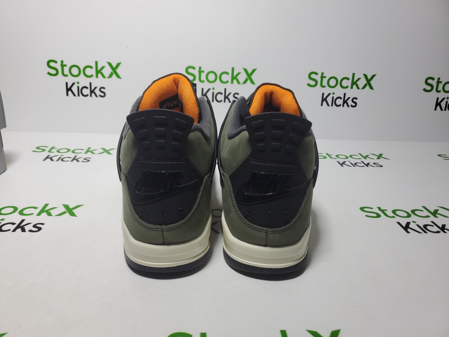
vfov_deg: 53.1
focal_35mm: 26
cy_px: 168
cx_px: 224
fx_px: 337
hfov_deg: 67.3
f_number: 1.5
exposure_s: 1/437
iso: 50
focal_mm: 4.3
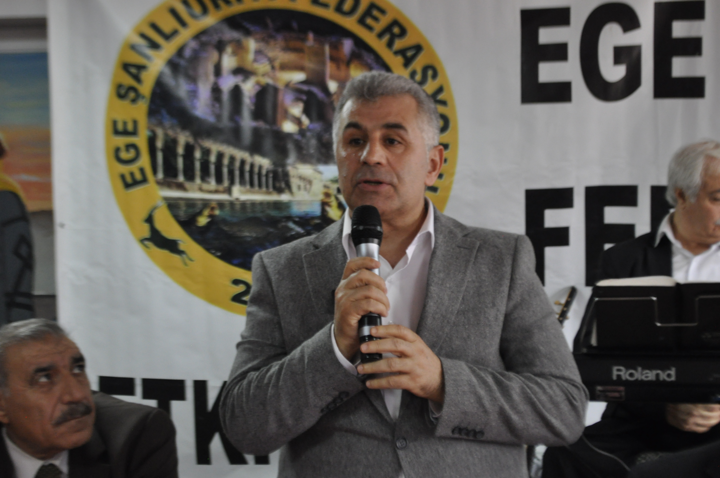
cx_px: 360
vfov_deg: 16.5
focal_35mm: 82
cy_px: 239
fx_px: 1648
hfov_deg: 24.6
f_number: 5.6
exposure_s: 1/60
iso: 1250
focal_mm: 55
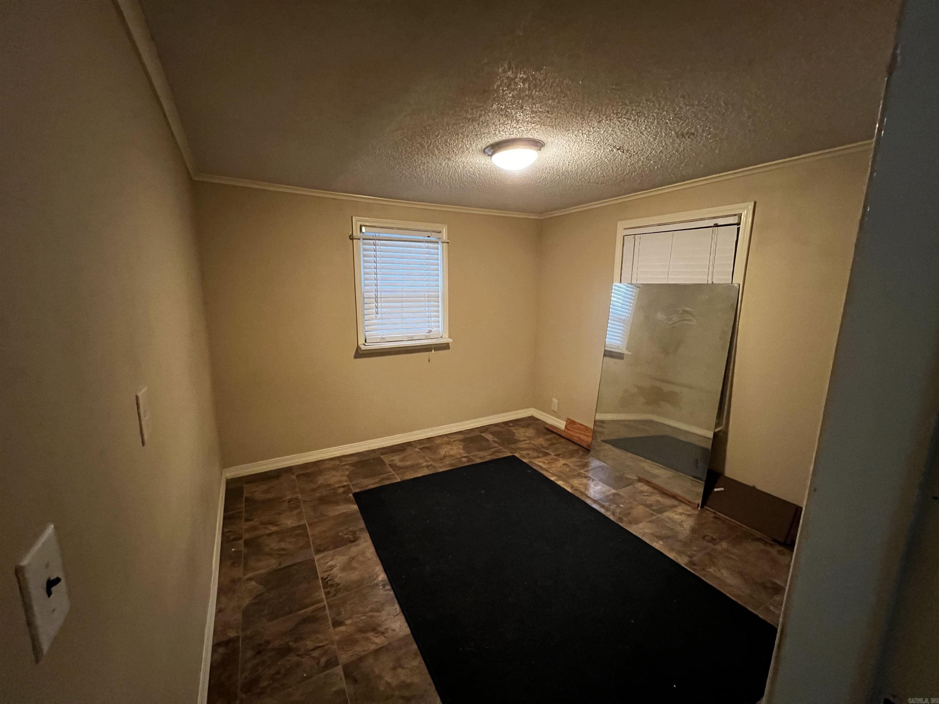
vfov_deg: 89.9
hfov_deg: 106.2
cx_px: 470
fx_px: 353
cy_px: 352
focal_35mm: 13
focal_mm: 1.57
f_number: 1.8
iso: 1000
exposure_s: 1/60
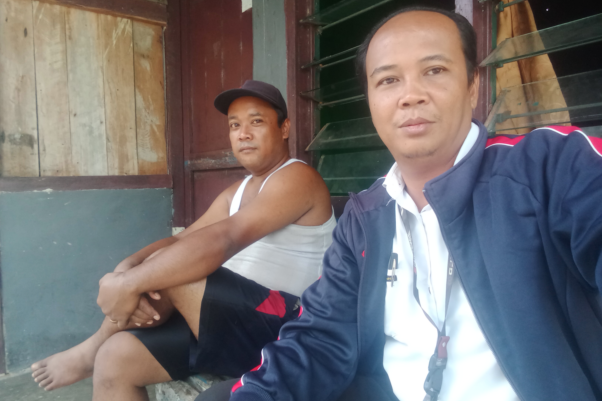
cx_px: 301
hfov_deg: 71.5
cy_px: 205
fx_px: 418
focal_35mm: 25
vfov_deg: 51.3
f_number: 2
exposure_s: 1/100
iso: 185
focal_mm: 2.54
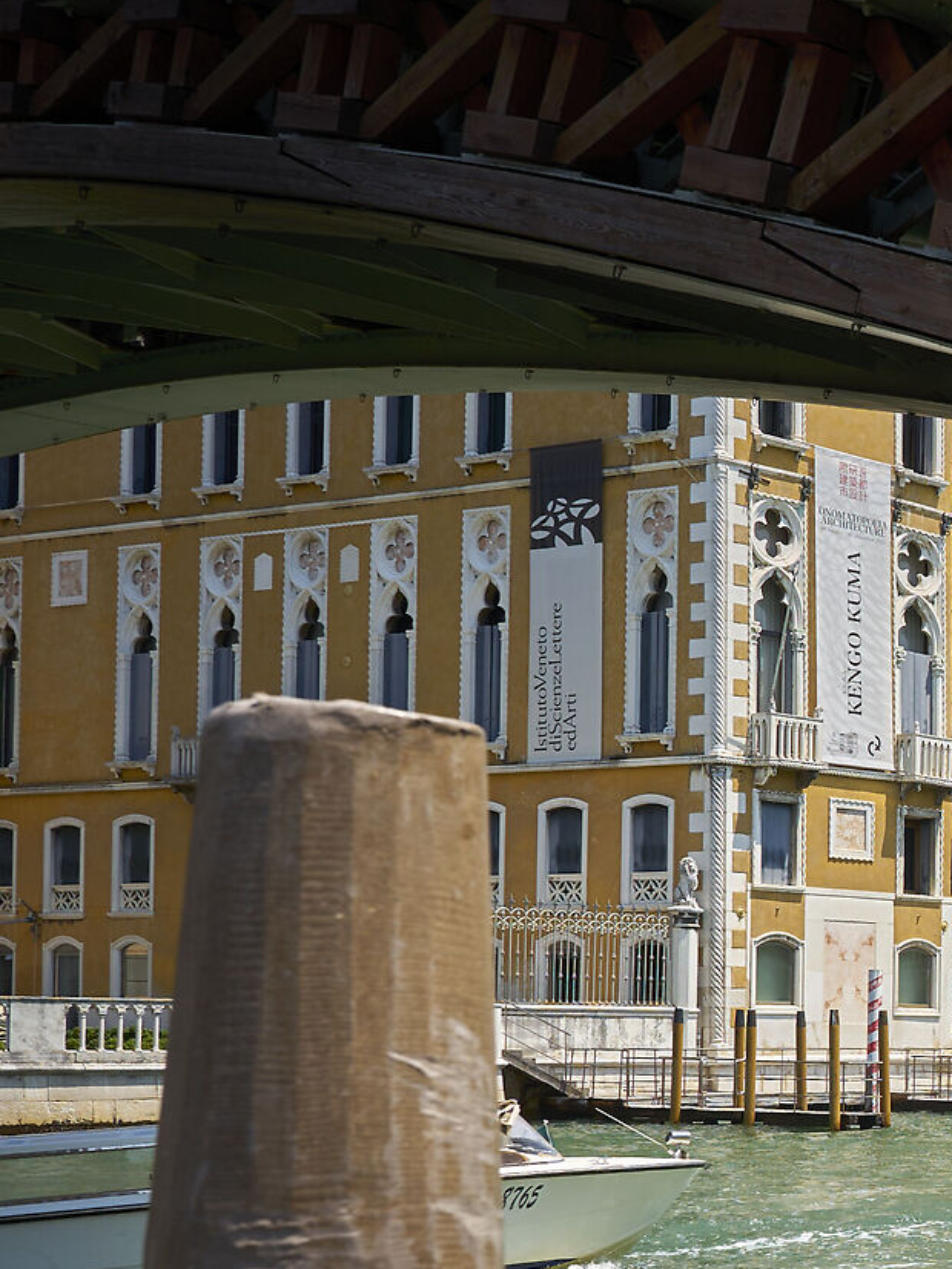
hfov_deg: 17.6
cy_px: 1013
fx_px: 2457
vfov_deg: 28.4
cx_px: 1720
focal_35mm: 67
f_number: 5.6
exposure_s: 1/320
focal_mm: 24
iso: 100
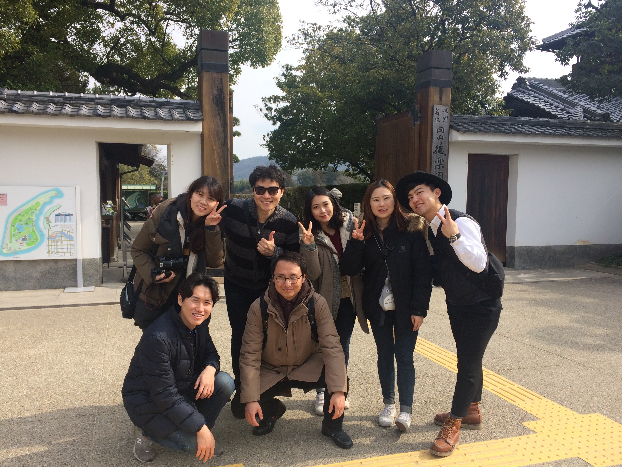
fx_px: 539
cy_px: 241
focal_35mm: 30
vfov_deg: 46.8
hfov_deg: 60.0
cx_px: 303
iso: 32
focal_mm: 4.15
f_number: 2.2
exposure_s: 1/1080
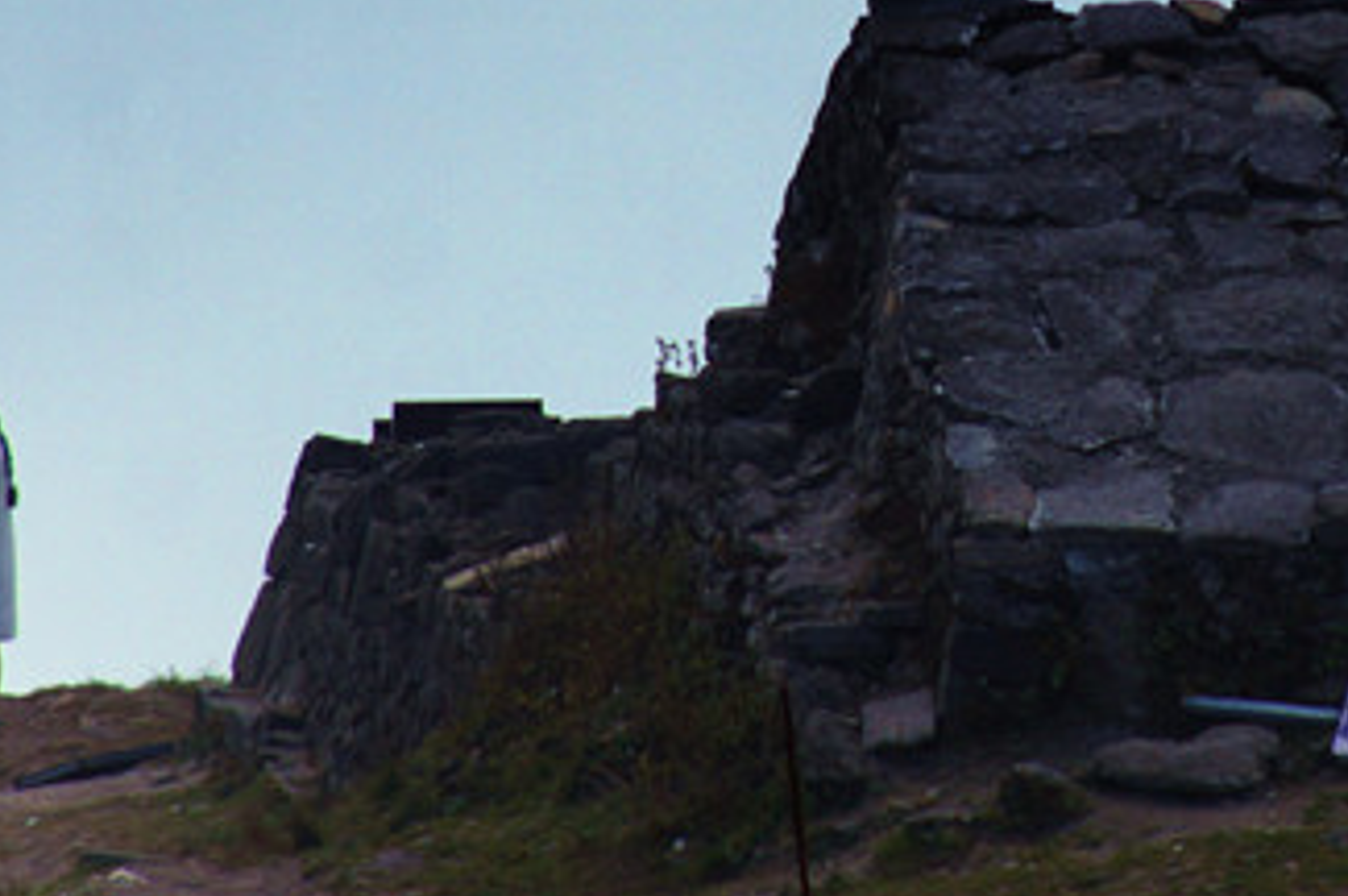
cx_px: 1029
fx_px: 31047
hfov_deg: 2.5
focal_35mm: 830
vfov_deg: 1.7
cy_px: -27
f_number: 7.1
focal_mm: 200
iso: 100
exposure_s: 1/500
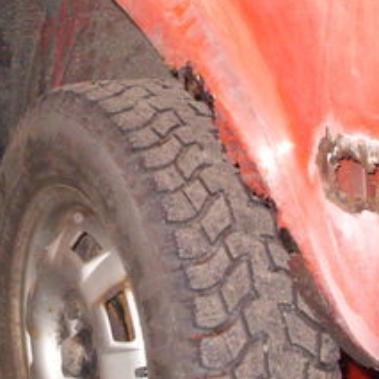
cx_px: 190
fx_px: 1251
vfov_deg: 17.2
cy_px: 117
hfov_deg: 17.2
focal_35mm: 101
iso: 400
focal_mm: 6.3
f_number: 4.9
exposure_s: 1/30
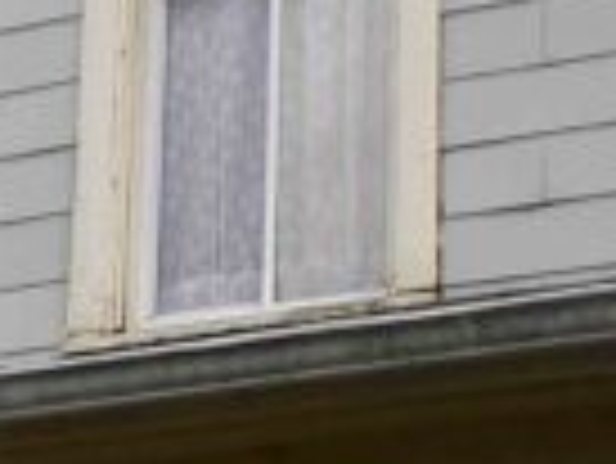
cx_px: 265
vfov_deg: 7.5
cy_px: 806
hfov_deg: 10.2
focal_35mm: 194
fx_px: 3455
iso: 64
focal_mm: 4.6
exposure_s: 1/224
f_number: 5
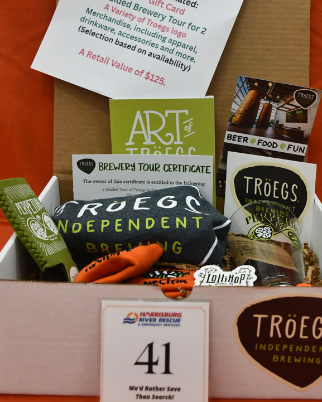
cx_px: 182
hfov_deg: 26.2
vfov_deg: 32.1
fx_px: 691
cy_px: 117
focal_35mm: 58
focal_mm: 22
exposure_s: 1/100
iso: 1250
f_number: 5
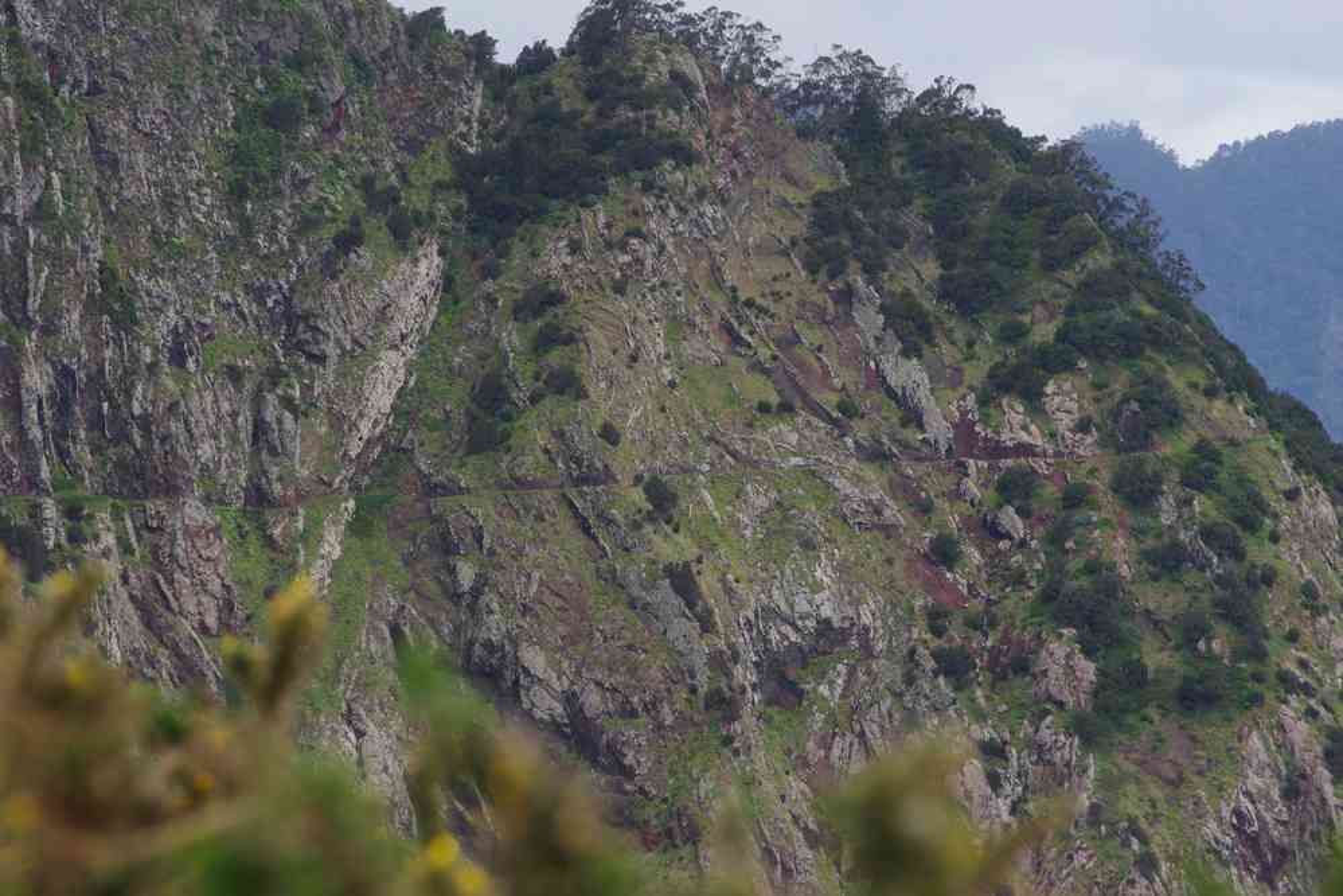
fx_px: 9512
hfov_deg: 8.1
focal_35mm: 255
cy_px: 448
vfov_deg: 5.4
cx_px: 672
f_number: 8
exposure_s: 1/200
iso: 400
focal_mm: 170
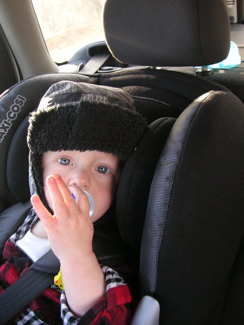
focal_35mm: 37
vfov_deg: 50.1
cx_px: 122
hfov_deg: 38.7
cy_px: 162
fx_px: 348
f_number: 2.8
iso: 80
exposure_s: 1/45
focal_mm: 6.1
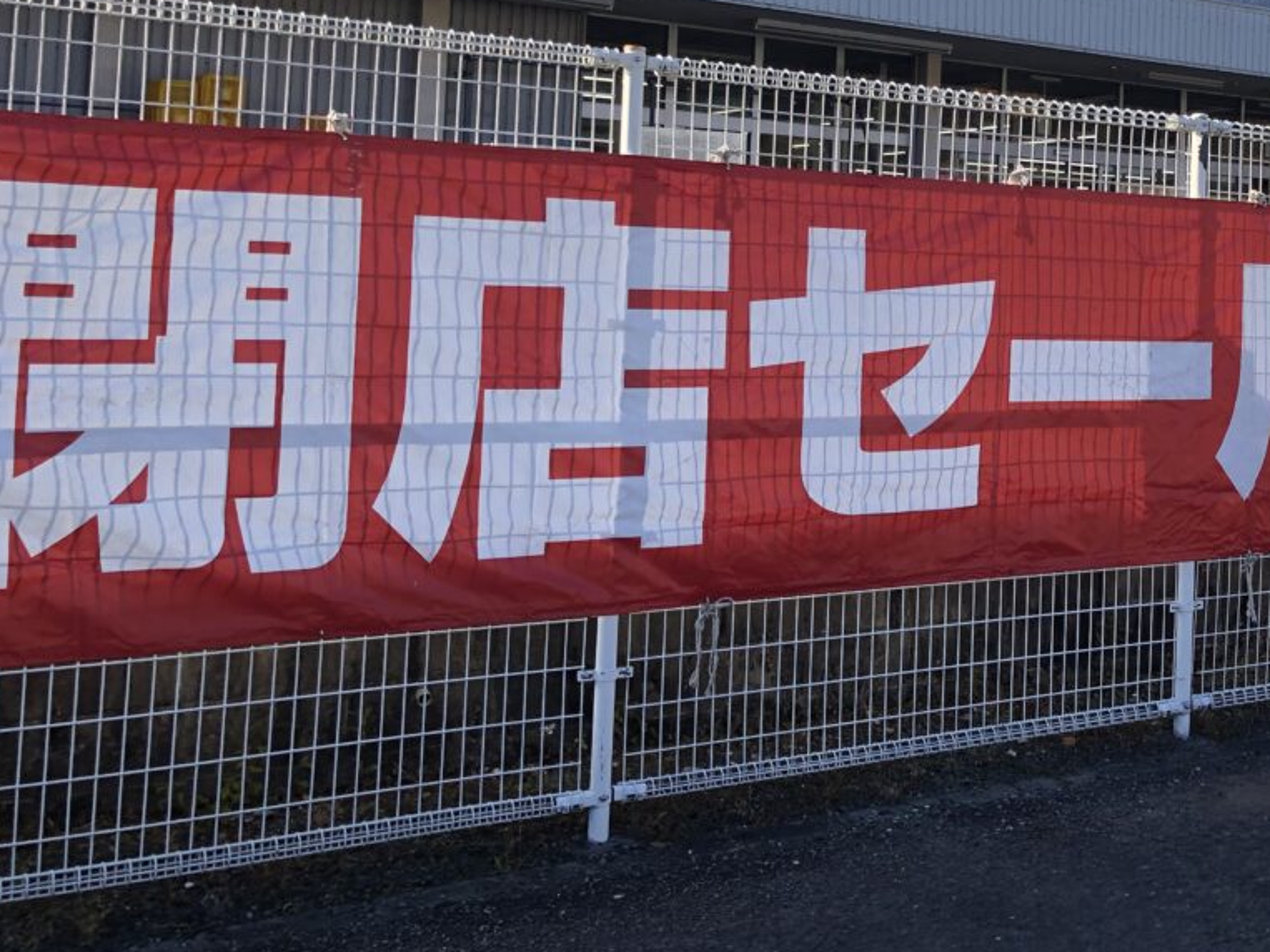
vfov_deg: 30.3
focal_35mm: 47
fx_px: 1724
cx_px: 1027
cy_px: 215
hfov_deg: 38.8
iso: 20
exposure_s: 1/873
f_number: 1.8
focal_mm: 4
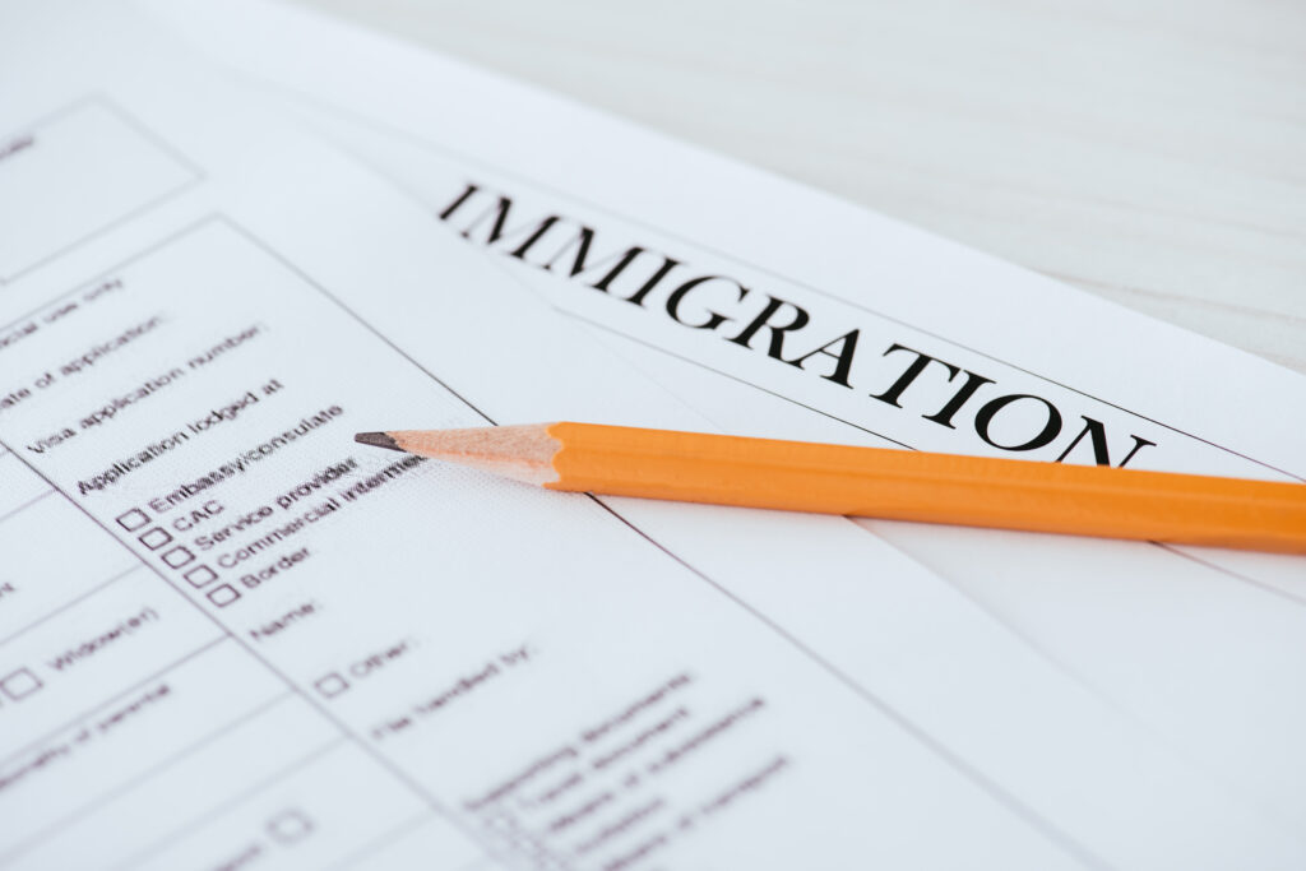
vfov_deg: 13.0
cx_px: 653
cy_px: 436
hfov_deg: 19.5
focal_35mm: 105
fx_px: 3809
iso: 320
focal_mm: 105
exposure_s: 1/200
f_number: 8
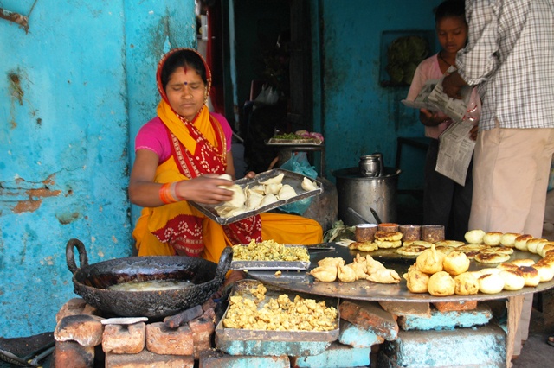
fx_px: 877
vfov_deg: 23.8
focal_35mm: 57
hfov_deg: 35.1
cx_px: 277
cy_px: 184
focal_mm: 38
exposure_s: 1/60
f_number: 5.6
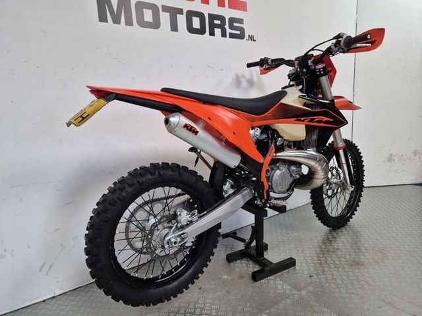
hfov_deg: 73.9
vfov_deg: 58.9
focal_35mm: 23
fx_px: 280
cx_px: 211
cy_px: 158
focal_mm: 5.4
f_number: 1.8
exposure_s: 1/100
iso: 250
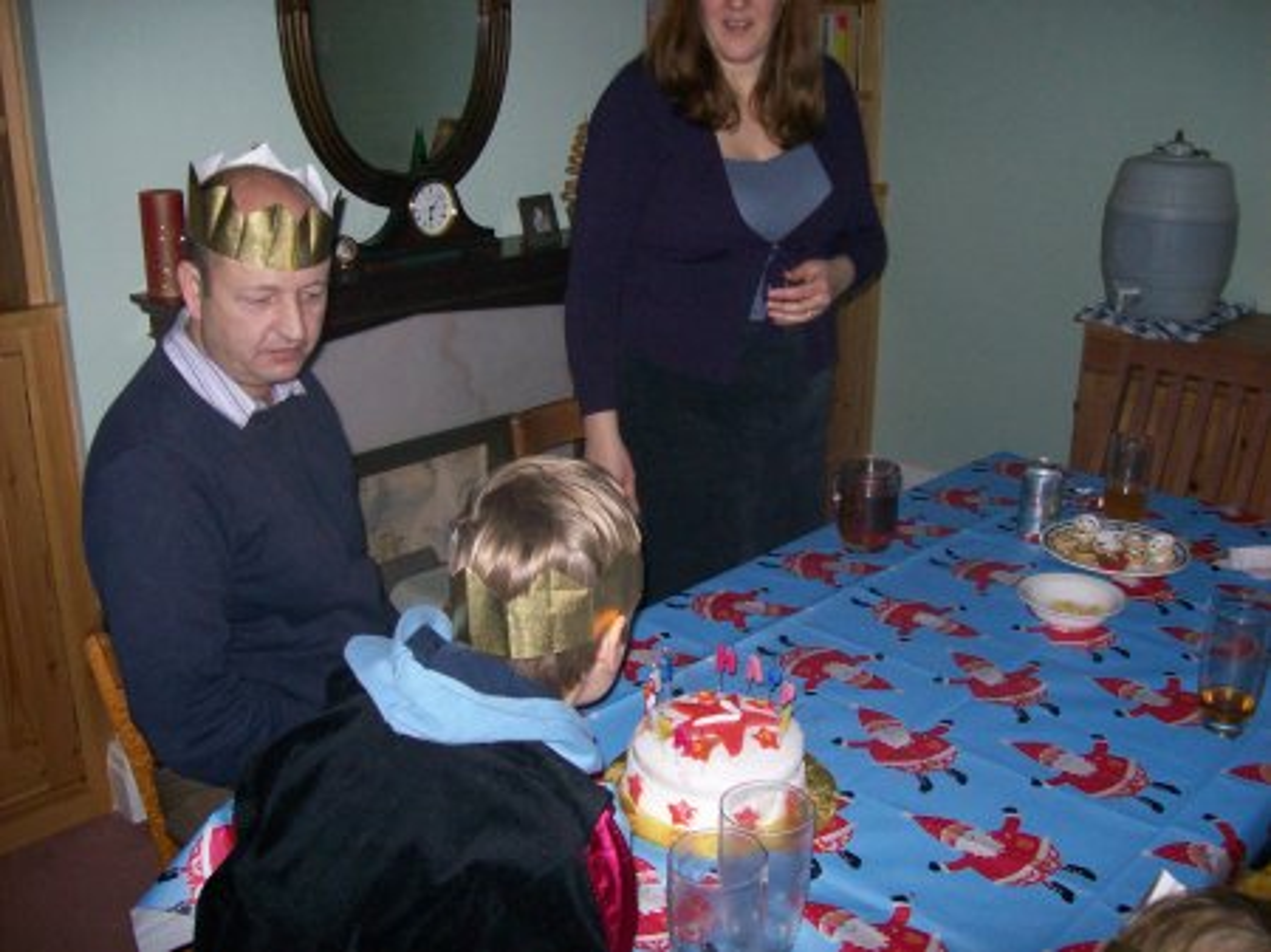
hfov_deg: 51.4
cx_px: 636
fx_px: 1321
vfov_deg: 39.6
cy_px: 476
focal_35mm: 36
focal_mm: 6
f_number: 2.7
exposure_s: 1/64
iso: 200
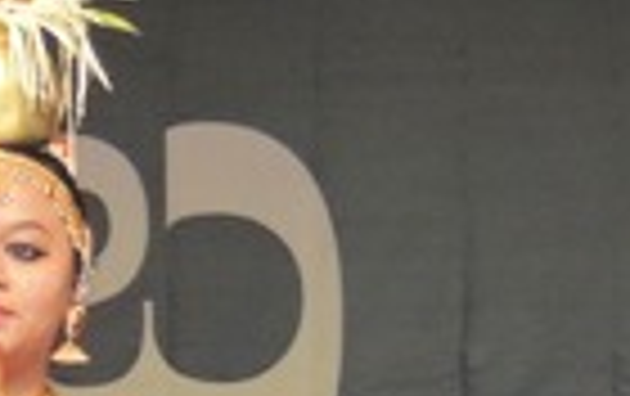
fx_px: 12072
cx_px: -360
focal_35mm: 702
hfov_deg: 3.0
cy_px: 788
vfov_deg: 1.9
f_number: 4.4
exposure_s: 1/80
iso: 400
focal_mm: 25.8
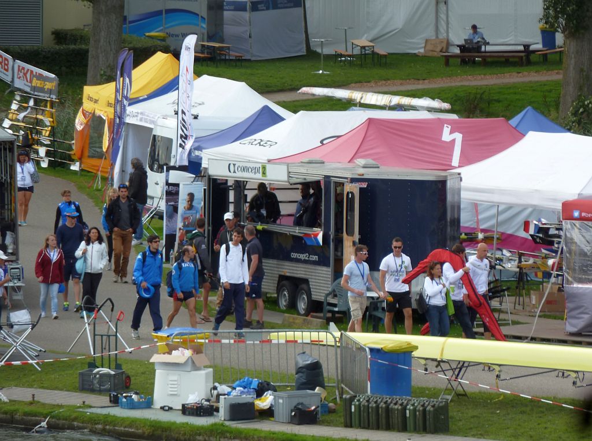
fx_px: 4745
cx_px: 296
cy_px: 220
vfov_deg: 5.3
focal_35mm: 278
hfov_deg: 7.1
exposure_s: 1/125
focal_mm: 45.7
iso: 80
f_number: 4.8
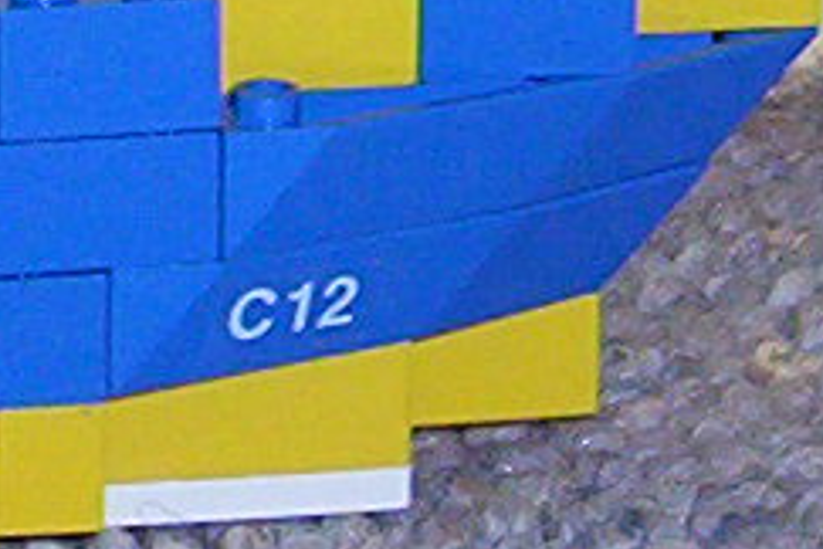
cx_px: -572
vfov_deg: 3.6
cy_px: -474
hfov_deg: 5.4
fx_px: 8641
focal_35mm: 378
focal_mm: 7.1
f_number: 2.97
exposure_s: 1/69.5
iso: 140
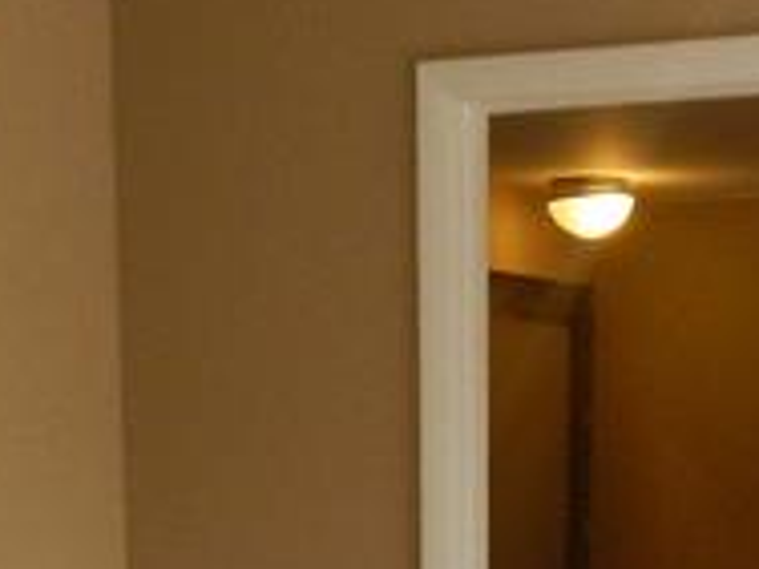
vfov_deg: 11.0
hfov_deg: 16.4
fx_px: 2631
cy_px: 1199
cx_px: 396
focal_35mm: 120
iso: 250
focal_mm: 4
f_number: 3
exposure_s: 1/250
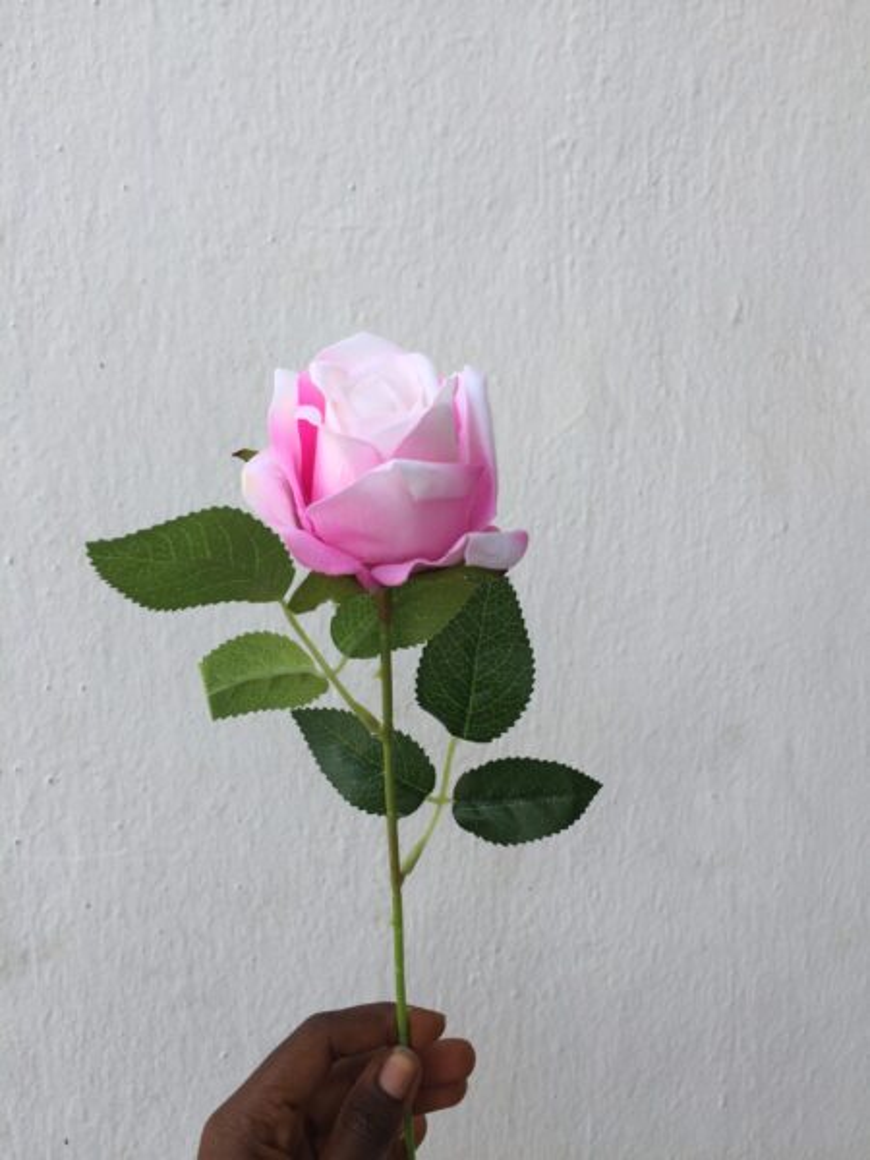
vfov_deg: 61.7
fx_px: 972
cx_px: 435
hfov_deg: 48.2
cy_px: 580
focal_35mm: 29
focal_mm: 4.15
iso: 32
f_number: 2.2
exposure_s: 1/373
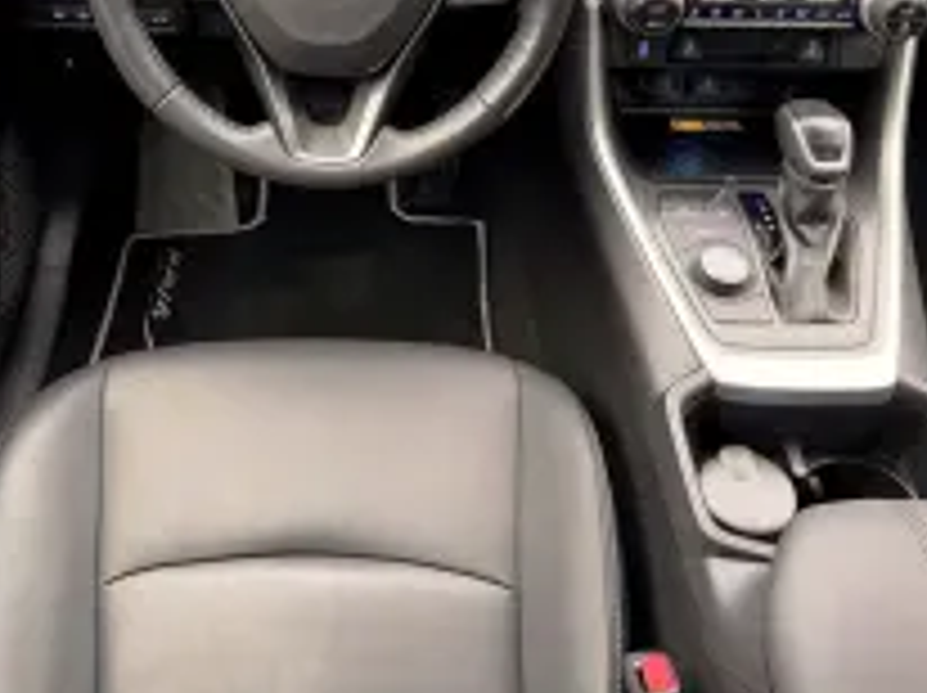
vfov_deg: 32.9
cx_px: 360
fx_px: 1123
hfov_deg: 44.5
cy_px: 99
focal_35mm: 42
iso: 400
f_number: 1.78
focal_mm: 6.76
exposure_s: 1/60
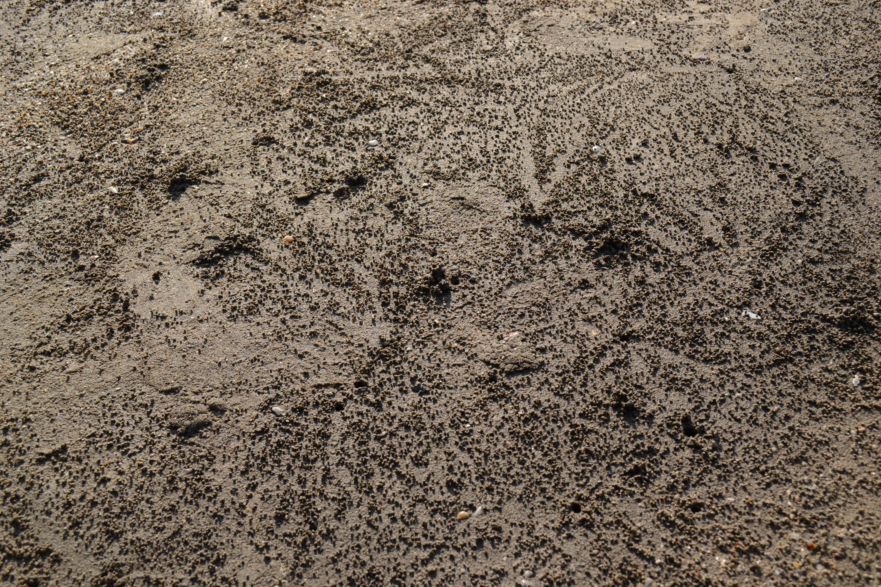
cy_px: 294
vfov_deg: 34.2
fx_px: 954
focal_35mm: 39
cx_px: 440
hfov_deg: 49.6
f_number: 6.3
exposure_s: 1/500
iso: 250
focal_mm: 26
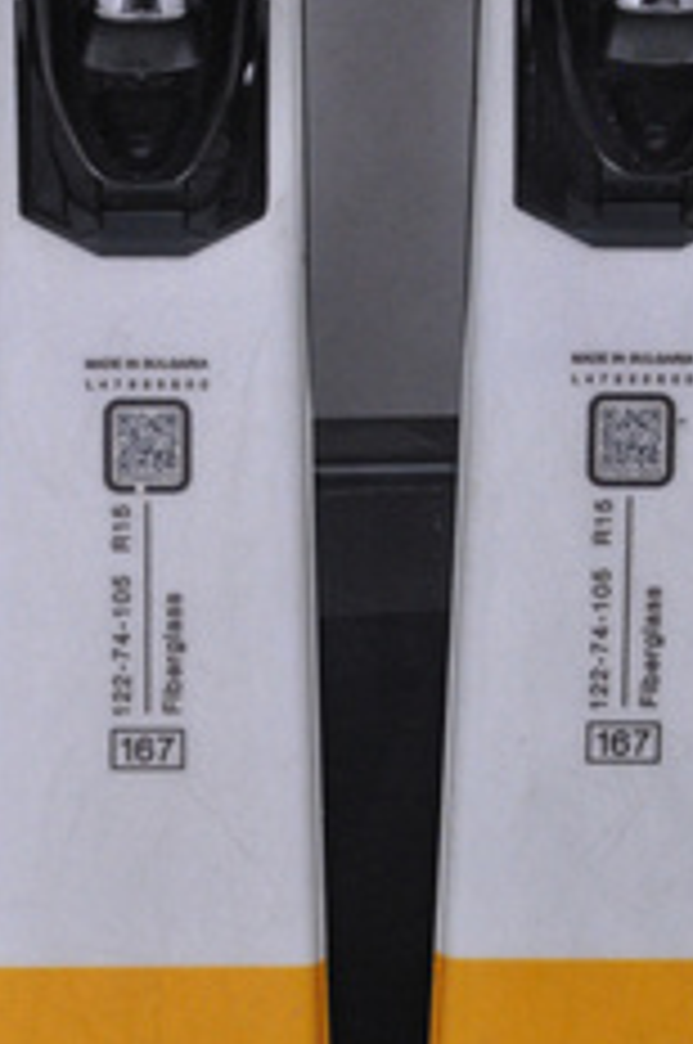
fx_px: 6748
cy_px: 630
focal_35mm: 233
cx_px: 380
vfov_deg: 8.8
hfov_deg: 5.9
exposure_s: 1/125
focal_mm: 80
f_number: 9.5
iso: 3200
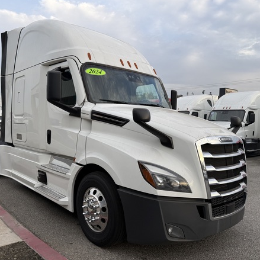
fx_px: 246
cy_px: 131
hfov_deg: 55.4
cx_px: 109
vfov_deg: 55.6
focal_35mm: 29
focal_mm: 6.76
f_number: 1.78
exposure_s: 1/909
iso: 80
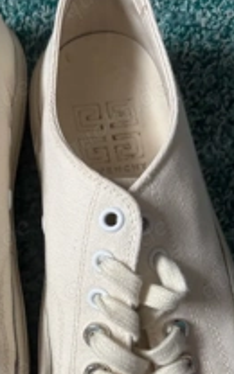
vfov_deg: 37.3
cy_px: 279
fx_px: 541
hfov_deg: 23.7
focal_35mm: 53
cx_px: 16
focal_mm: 5.96
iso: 160
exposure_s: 1/60
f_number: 1.6
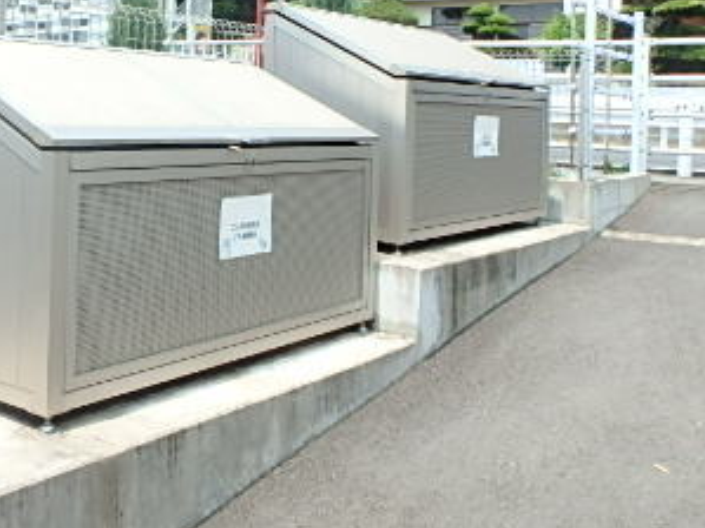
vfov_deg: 31.6
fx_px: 916
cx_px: 255
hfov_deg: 41.7
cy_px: 139
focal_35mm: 45
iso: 125
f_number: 3.5
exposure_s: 1/640
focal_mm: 3.7
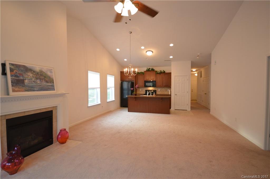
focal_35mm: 16
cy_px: 90
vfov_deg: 71.9
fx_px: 124
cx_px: 135
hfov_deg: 95.1
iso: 800
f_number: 4.2
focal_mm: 11
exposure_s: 1/60
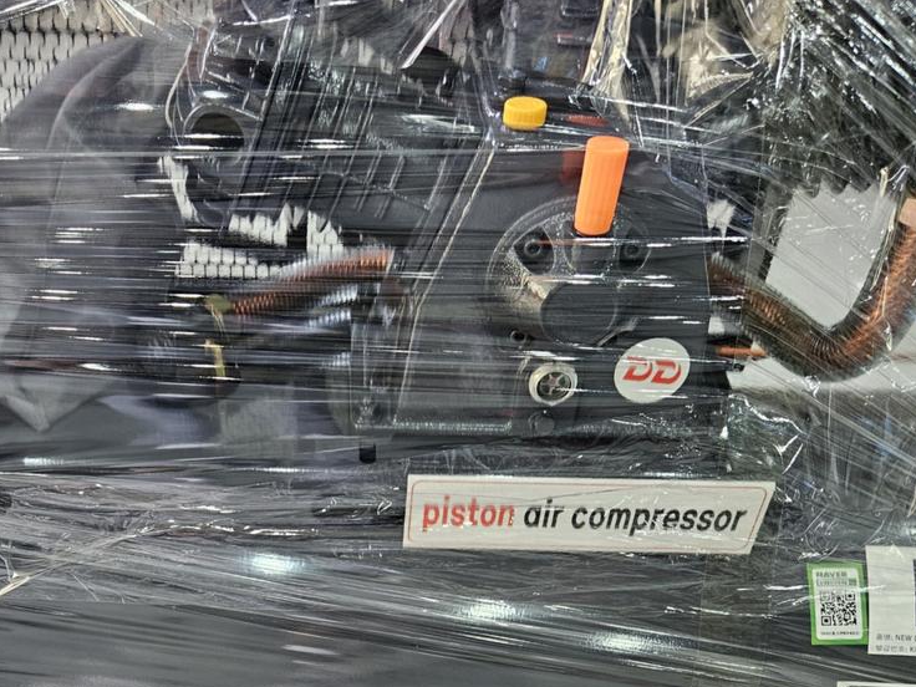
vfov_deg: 34.3
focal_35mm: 40
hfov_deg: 46.3
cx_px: 334
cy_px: 595
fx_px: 1058
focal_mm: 5.4
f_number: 1.8
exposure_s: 1/120
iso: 200
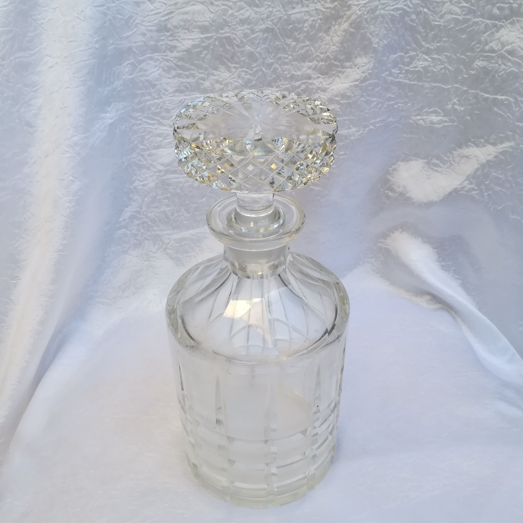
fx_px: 530
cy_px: 286
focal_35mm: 31
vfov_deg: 52.5
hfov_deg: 52.5
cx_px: 261
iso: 100
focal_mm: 3.83
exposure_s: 1/120
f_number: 2.2
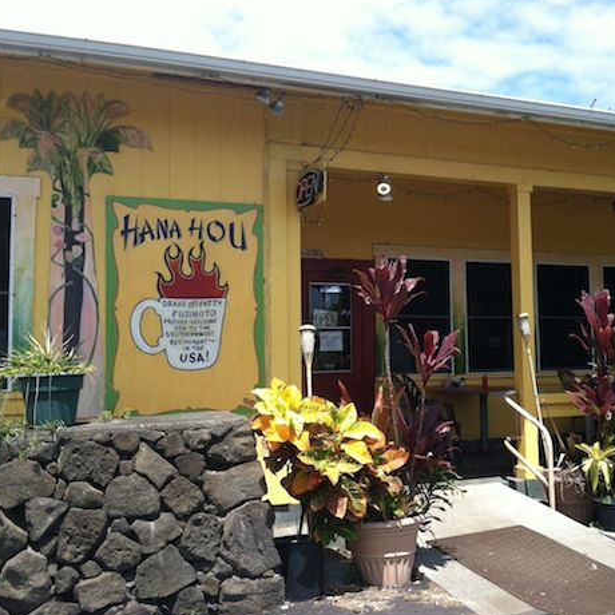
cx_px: 372
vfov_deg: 39.2
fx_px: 864
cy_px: 312
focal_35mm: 43
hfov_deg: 39.0
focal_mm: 3.85
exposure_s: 1/667
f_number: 2.8
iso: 80
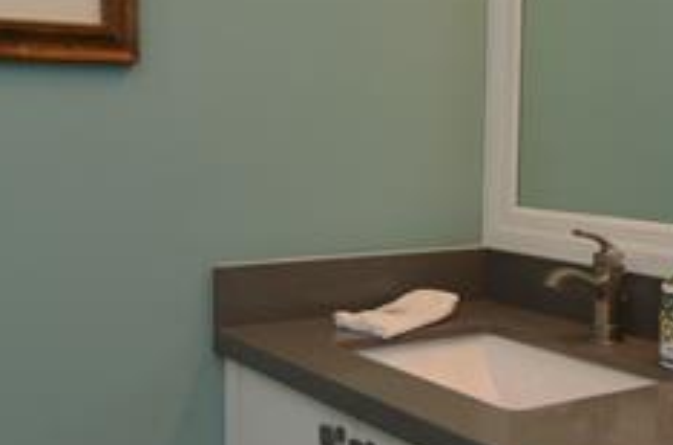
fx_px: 1098
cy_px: 234
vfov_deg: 22.9
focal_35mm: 59
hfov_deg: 34.0
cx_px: 383
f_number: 5
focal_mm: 11.5
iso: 200
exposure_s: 1/60
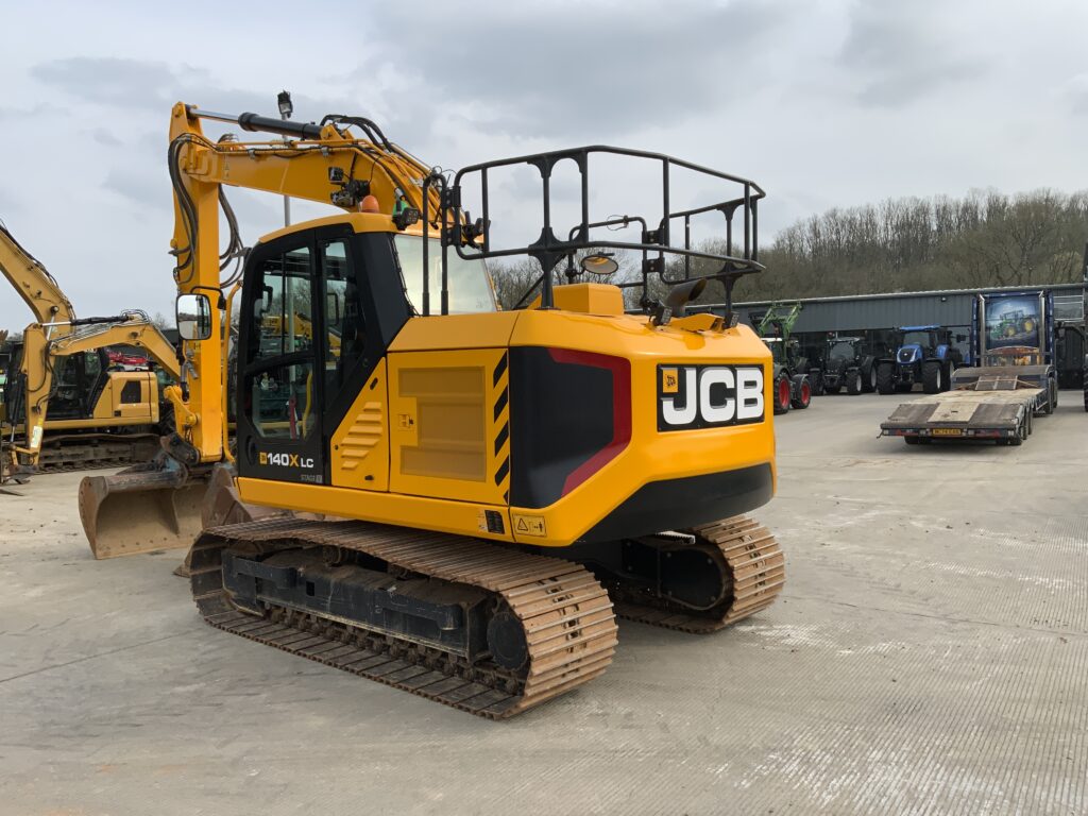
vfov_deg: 48.2
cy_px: 408
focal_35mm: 29
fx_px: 911
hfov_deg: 61.7
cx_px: 544
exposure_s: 1/1412
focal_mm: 3
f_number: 1.8
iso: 16
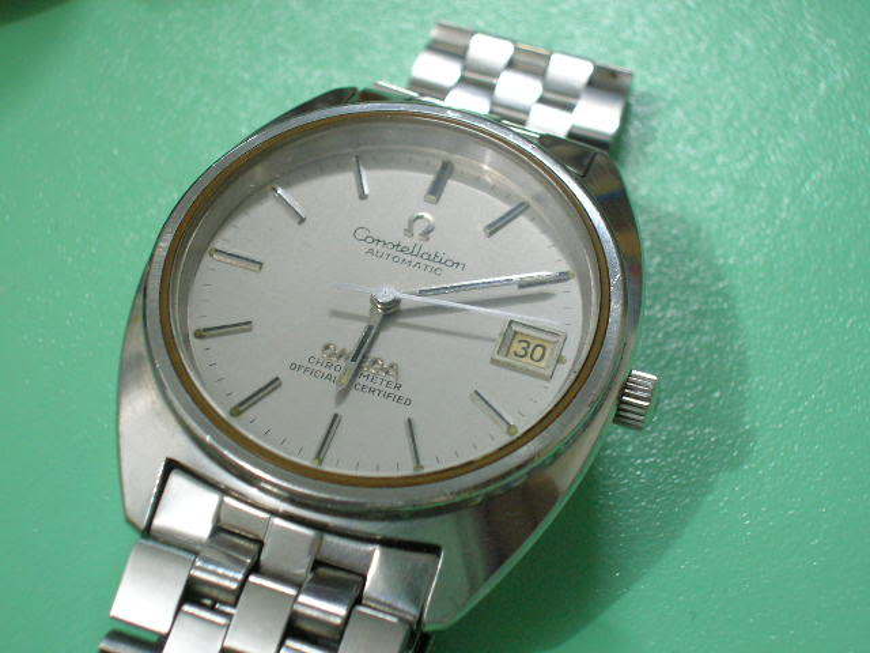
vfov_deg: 21.0
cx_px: 435
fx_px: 1759
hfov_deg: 27.8
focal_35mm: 70
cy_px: 326
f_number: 3.9
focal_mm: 11.7
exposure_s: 1/3.8
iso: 138
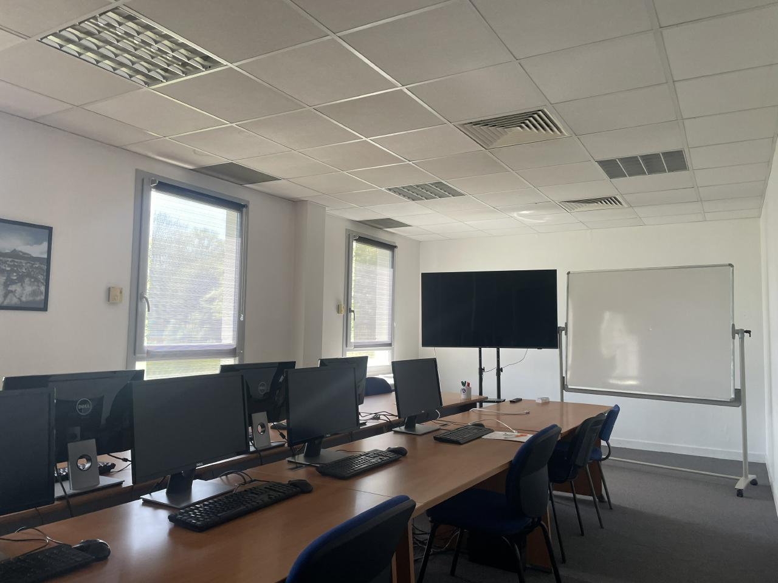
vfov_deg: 53.1
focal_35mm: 26
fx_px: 584
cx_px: 389
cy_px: 292
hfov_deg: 67.3
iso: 125
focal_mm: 4.2
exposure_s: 1/121
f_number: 1.6
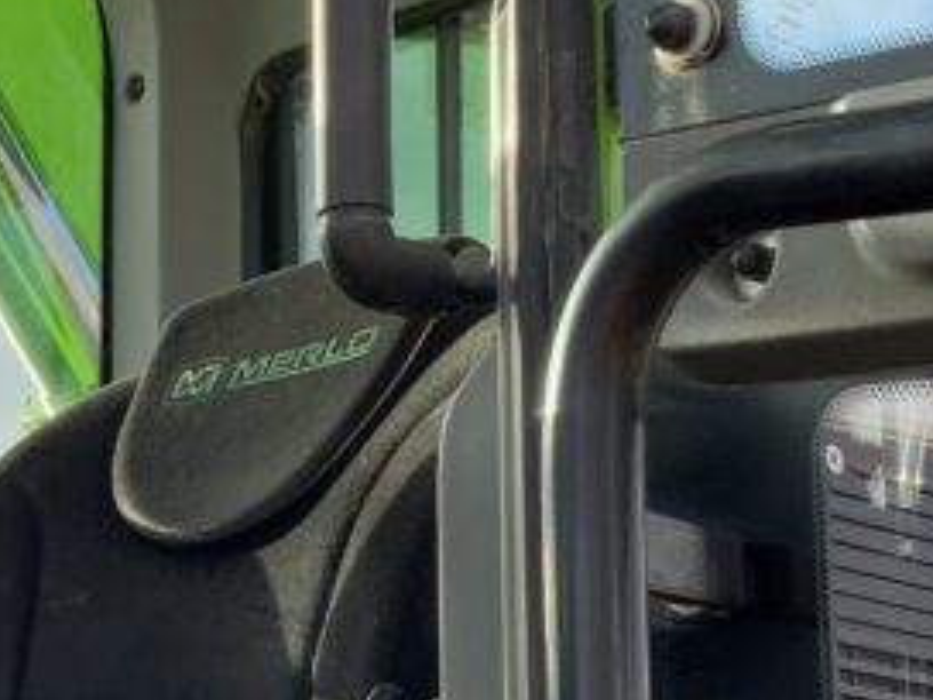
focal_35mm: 109
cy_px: 570
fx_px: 2938
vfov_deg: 13.5
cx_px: 99
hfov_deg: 17.8
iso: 16
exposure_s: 1/406
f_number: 1.8
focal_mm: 3
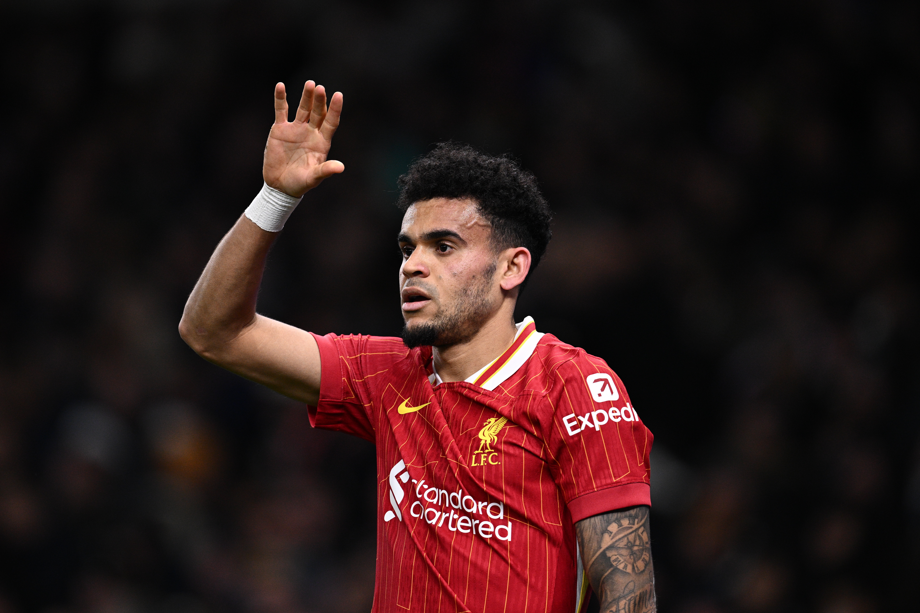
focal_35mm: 400
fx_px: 10221
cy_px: 306
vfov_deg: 3.4
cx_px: 460
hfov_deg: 5.2
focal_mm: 400
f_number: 3.5
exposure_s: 1/2000
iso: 2000
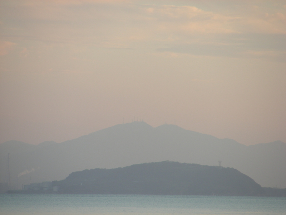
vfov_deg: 3.9
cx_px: 143
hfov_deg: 5.2
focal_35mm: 380
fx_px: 3140
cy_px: 108
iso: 50
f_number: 3.5
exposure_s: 1/126
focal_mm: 63.3
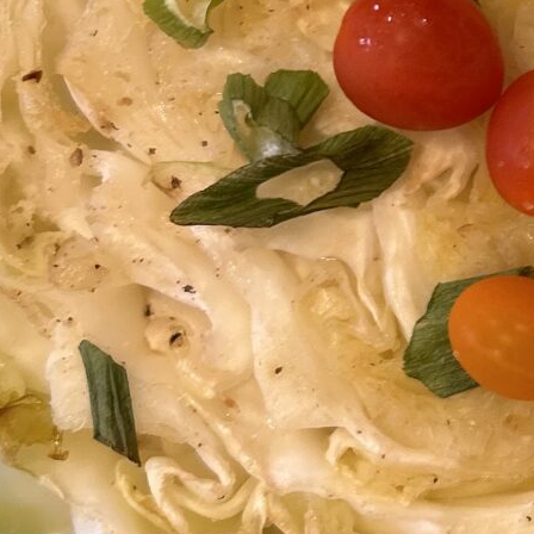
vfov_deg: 16.1
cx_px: 757
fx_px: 1833
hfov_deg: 15.5
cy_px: -60
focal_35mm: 105
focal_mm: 5.7
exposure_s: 1/60
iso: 100
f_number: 1.5
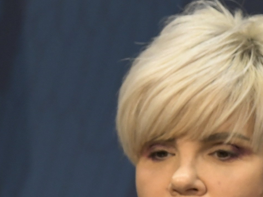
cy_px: 86
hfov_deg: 2.3
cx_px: 734
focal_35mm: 844
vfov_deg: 1.8
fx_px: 6412
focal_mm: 135
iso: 2000
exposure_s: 1/200
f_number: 5
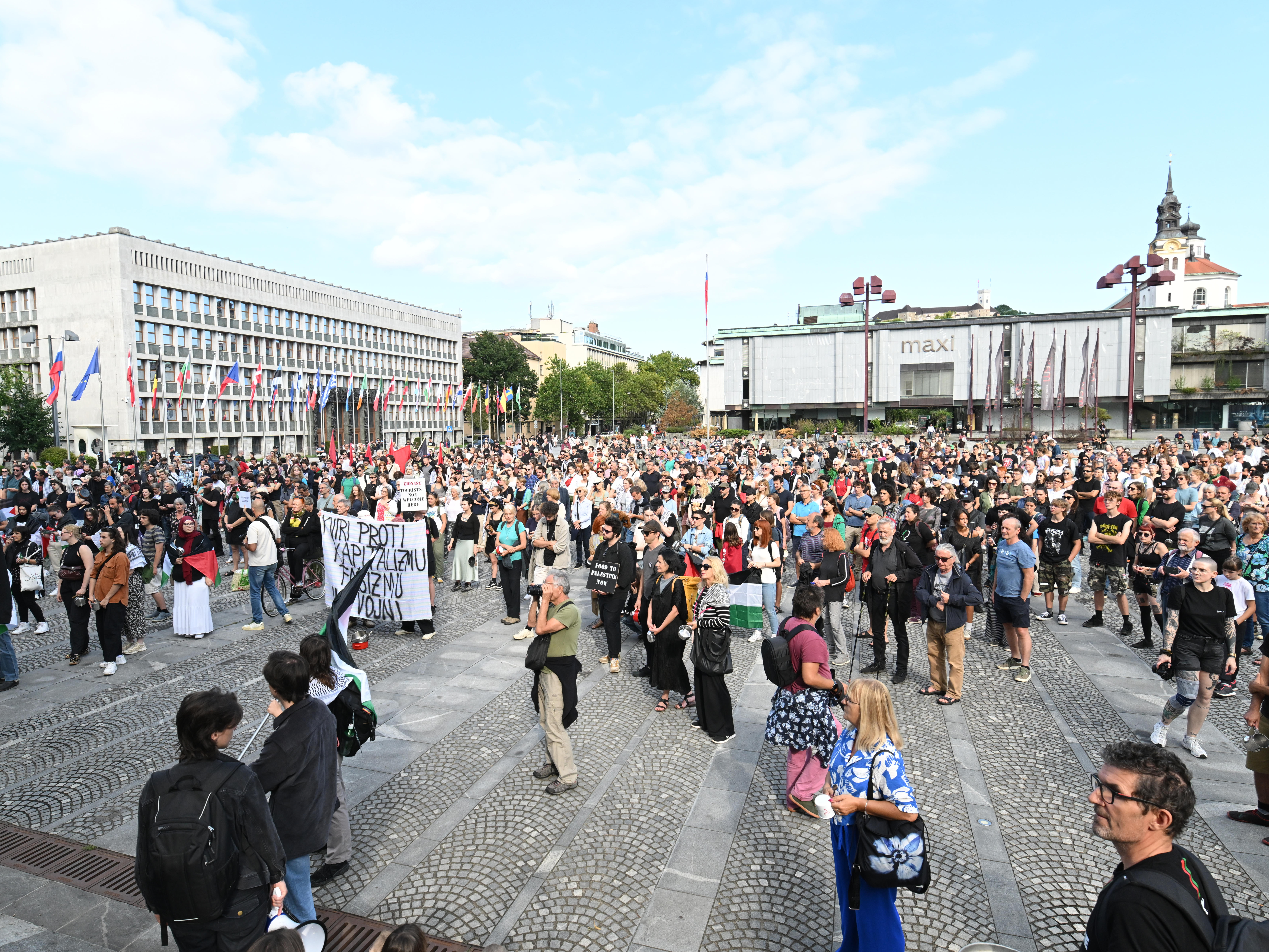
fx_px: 733
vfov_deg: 66.0
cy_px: 482
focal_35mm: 20
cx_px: 584
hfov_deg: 81.6
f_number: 6.3
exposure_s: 1/1000
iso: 1000
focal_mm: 18
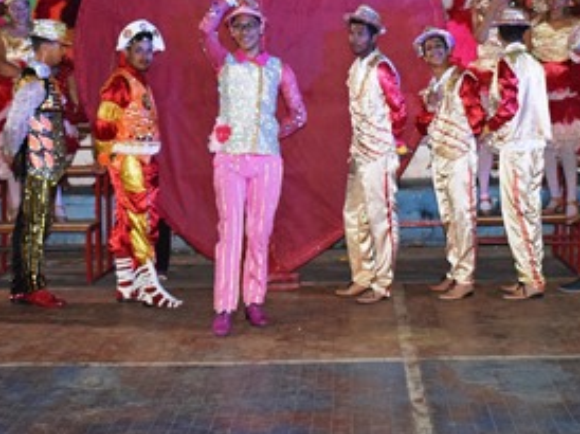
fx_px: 1525
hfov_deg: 21.5
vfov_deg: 16.1
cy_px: 111
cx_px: 324
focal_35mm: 91
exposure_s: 1/60
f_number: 4
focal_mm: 27
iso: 3200
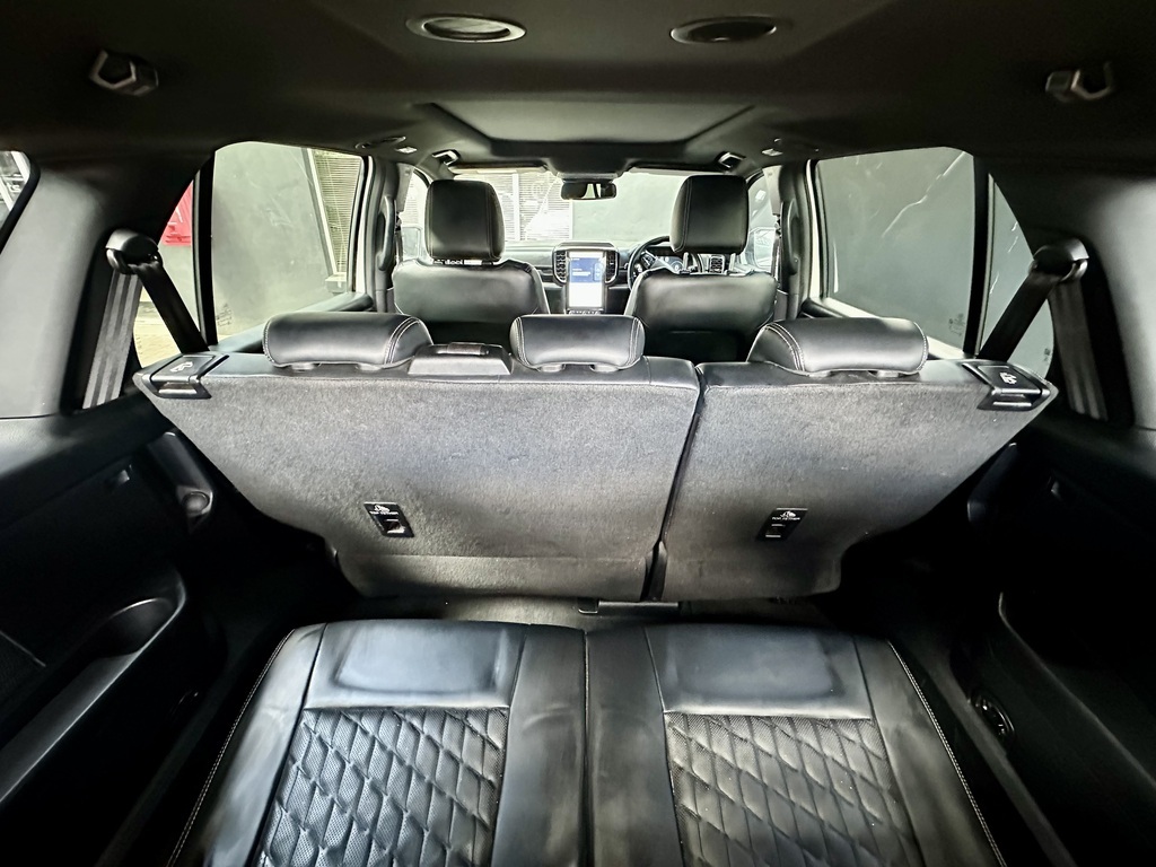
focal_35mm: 14
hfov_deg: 102.1
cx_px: 578
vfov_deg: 85.7
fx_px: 468
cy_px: 434
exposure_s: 1/49
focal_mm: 2.22
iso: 1250
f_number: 2.2
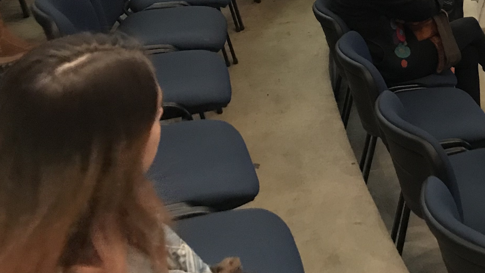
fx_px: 862
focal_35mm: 67
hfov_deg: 29.5
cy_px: -98
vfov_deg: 16.8
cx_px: 480
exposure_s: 1/6
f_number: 1.8
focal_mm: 3.99
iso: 100
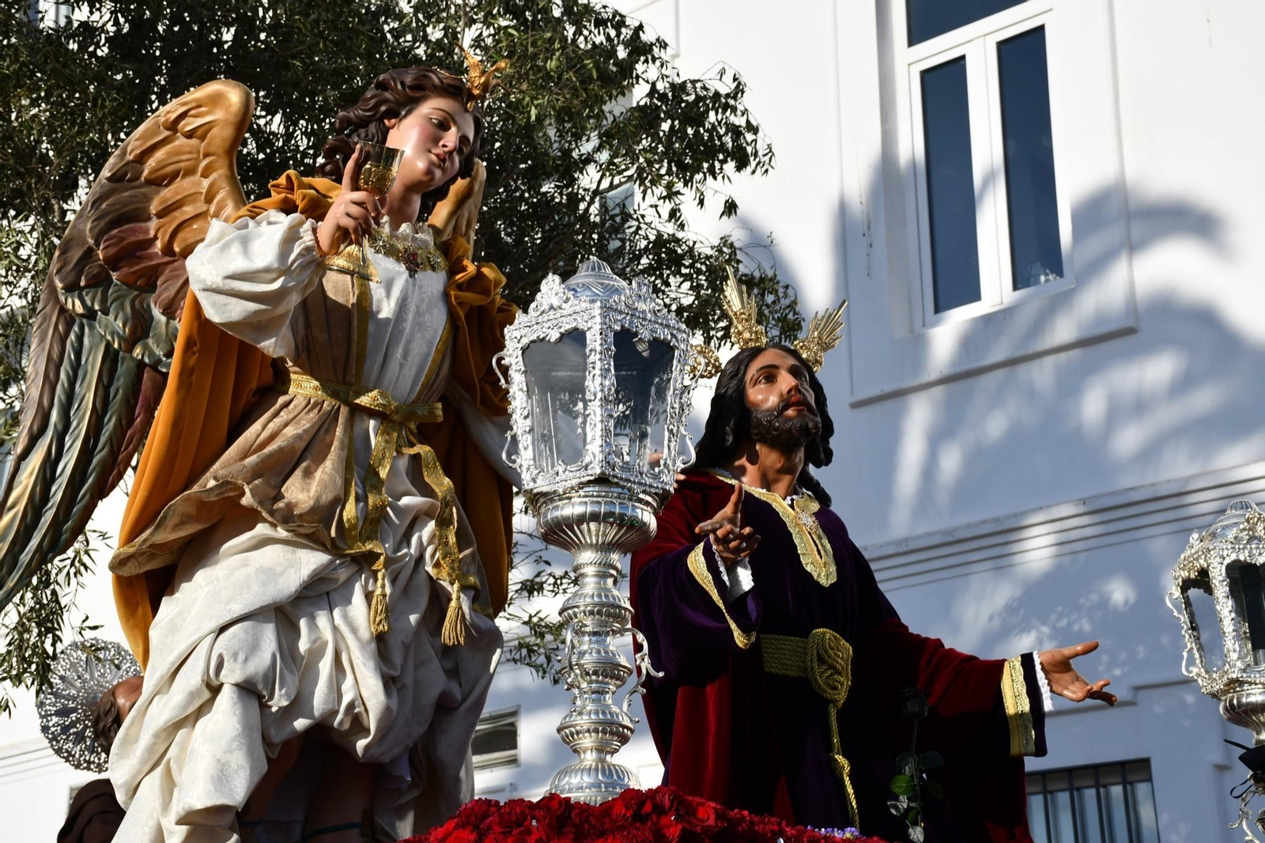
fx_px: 2213
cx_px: 632
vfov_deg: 21.6
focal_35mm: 63
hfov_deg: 31.9
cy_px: 422
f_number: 9
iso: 100
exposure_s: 1/320
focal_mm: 42
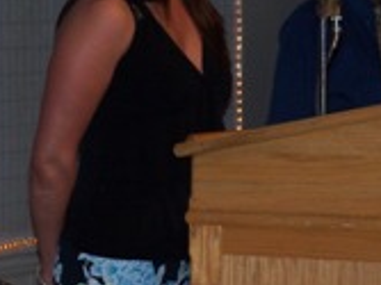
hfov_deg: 6.0
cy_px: 41
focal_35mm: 332
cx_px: 254
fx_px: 3652
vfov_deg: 4.5
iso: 140
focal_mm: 26.4
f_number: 3.2
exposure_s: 1/125
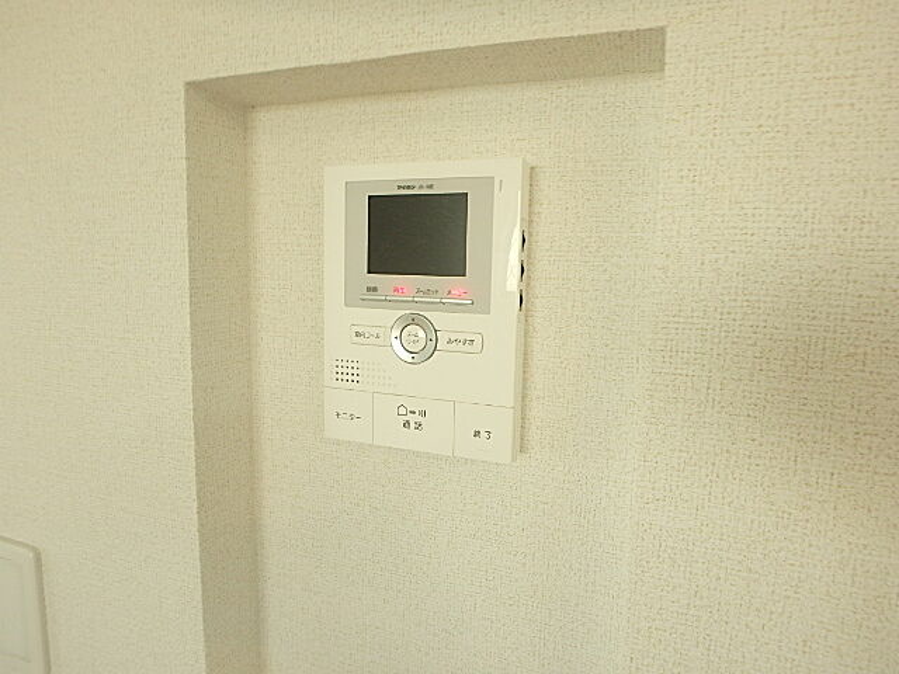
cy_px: 337
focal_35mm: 21
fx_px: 545
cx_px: 450
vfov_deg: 63.4
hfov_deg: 79.0
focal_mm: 3.7
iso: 250
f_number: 3.5
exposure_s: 1/30
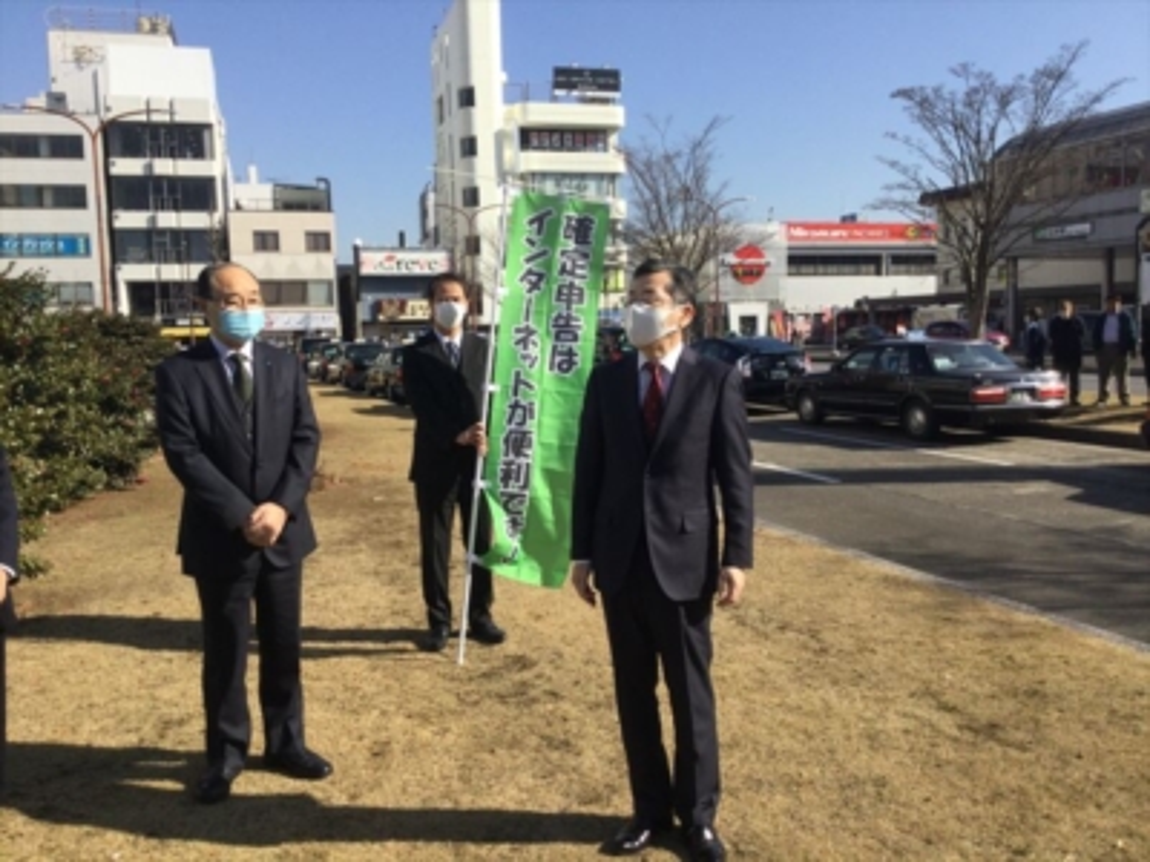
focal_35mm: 31
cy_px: 431
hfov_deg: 58.4
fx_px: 1030
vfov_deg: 45.4
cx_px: 575
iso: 25
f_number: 2.4
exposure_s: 1/1335
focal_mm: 3.3
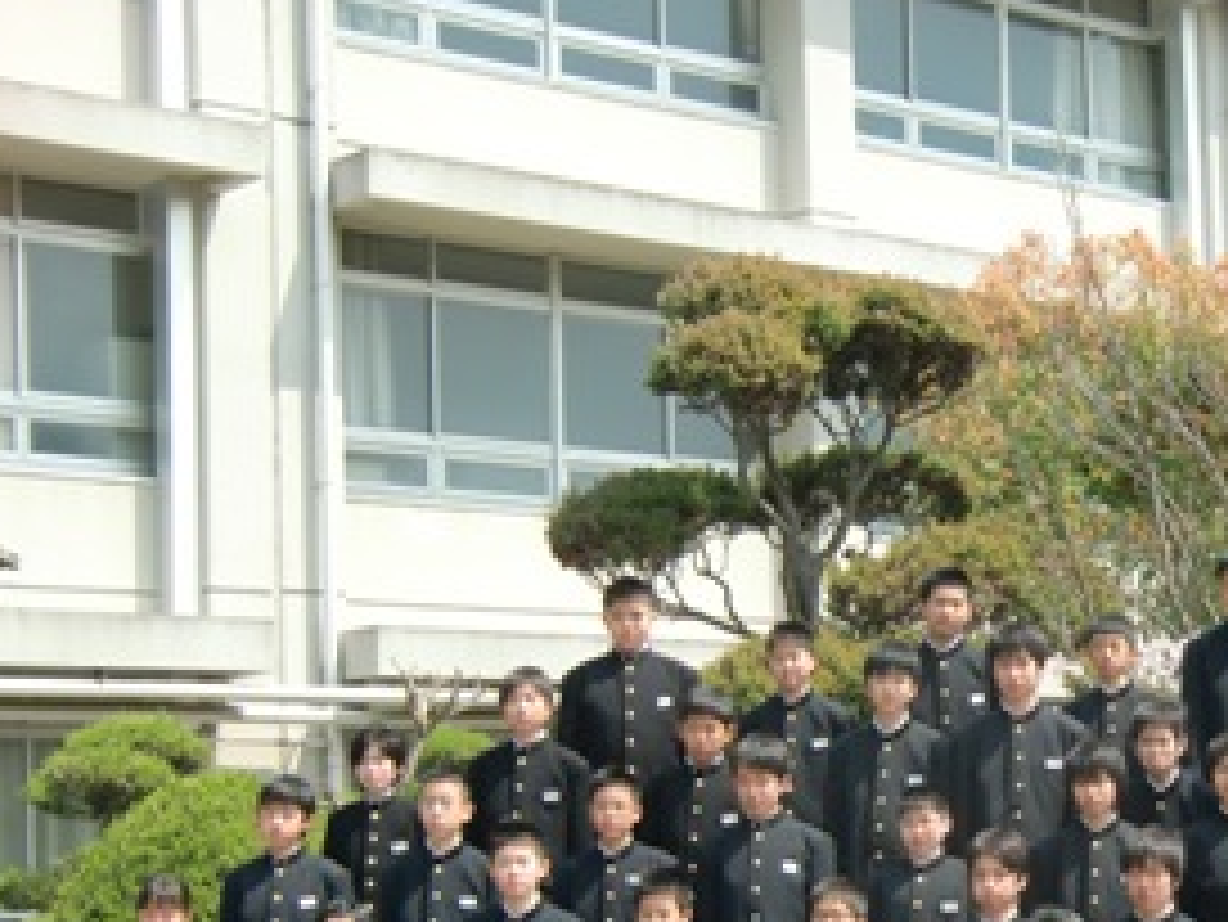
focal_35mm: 77
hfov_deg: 24.9
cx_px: 994
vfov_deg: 19.0
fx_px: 2733
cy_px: 720
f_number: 4
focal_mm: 8.4
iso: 64
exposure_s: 1/250
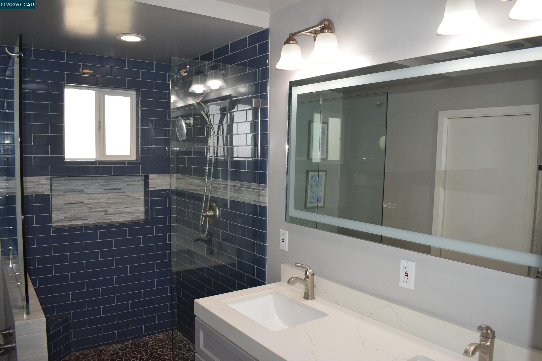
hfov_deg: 67.4
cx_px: 271
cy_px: 180
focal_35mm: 27
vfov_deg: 47.9
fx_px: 406
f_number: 5.6
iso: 500
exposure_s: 1/125
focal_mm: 18
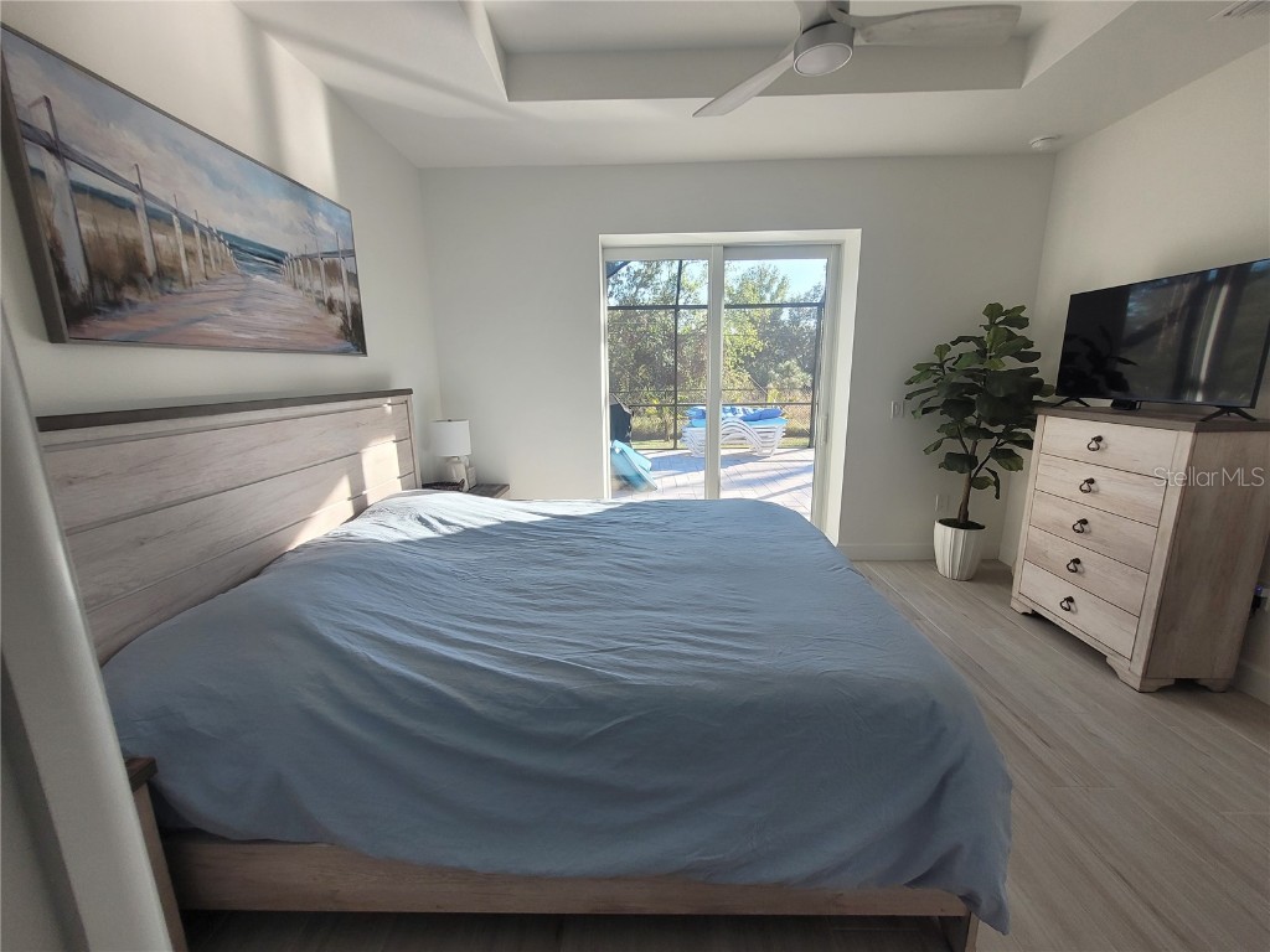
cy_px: 476
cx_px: 635
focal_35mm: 13
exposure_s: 1/120
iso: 64
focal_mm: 1.74
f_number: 2.2
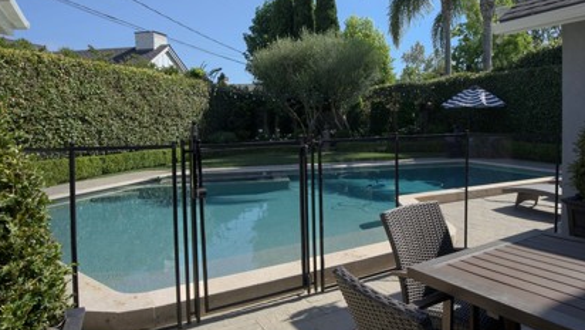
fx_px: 403
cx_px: 382
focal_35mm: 26
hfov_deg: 70.2
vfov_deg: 44.4
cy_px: 148
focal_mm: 16
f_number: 7.1
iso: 100
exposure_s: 1/200
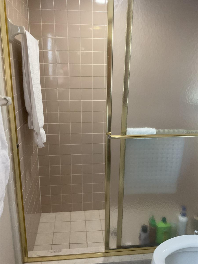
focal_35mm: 29
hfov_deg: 48.2
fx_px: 221
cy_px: 132
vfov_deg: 61.7
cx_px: 99
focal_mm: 3
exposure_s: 1/30
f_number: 1.8
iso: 250
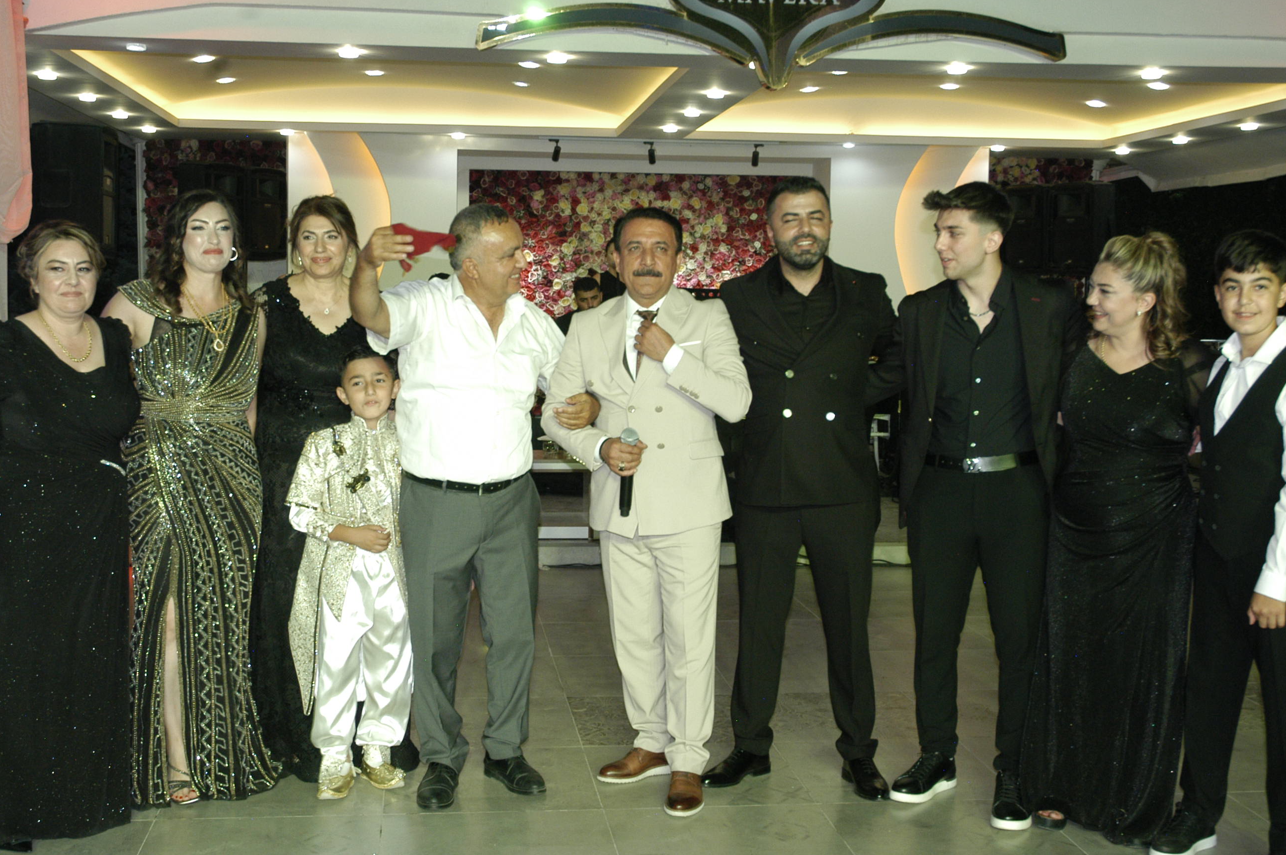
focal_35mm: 44
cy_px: 427
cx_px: 601
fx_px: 1555
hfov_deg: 44.9
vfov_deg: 30.7
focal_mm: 25
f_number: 5
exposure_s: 1/60
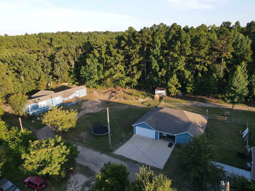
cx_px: 128
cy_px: 96
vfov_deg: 56.8
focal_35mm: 24
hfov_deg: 71.6
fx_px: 177
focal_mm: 4.5
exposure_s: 1/180
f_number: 2.8
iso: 110
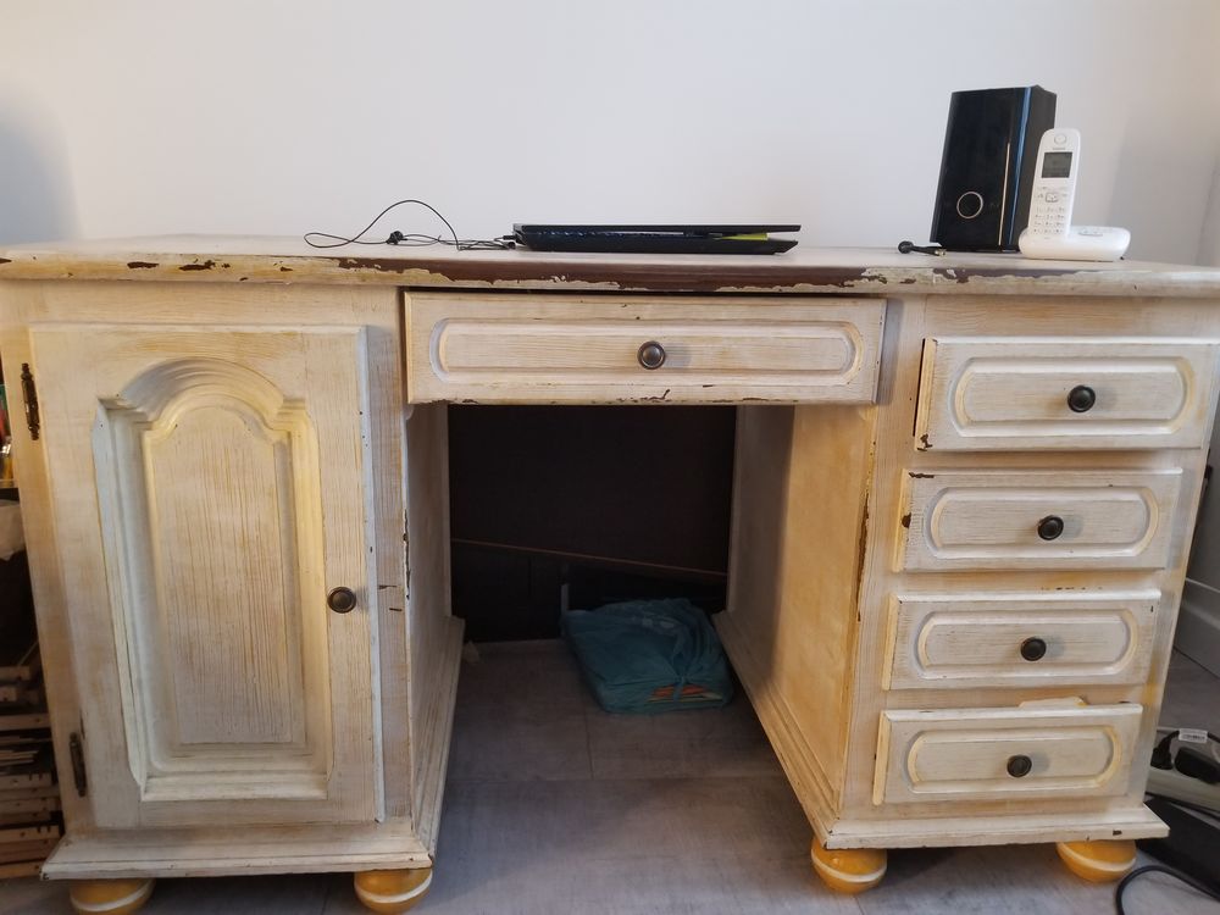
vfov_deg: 53.1
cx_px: 610
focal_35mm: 26
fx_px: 916
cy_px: 458
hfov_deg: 67.3
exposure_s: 1/13
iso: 250
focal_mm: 4.25
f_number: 1.7
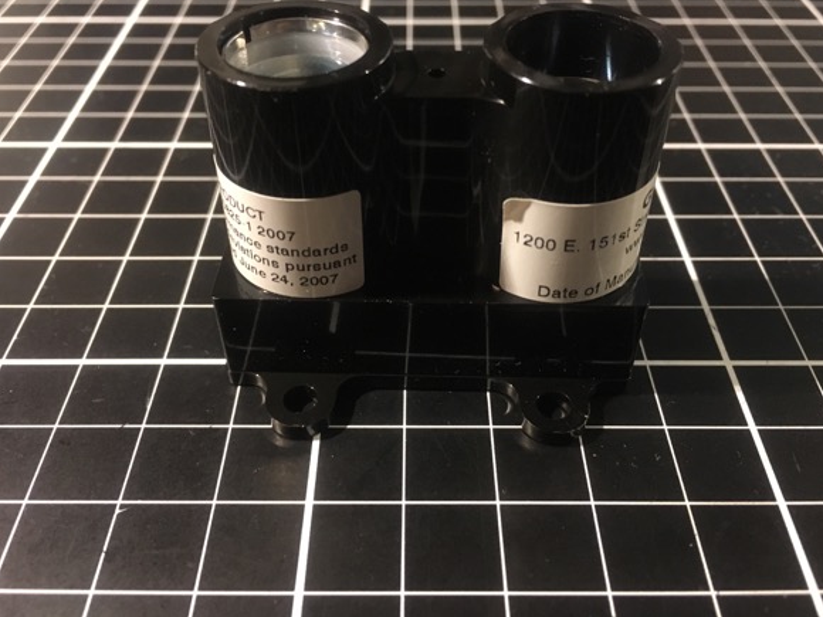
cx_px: 409
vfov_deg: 44.1
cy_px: 281
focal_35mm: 32
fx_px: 761
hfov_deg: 56.8
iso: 250
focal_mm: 4.15
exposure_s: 1/15
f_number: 2.2
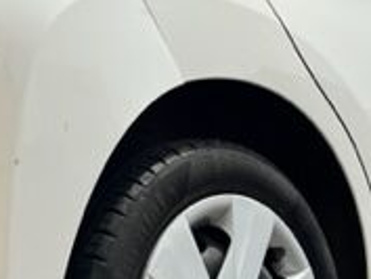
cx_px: 157
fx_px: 1008
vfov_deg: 15.7
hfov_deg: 20.8
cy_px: 132
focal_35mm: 94
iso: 50
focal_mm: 5.7
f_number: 1.5
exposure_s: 1/6579
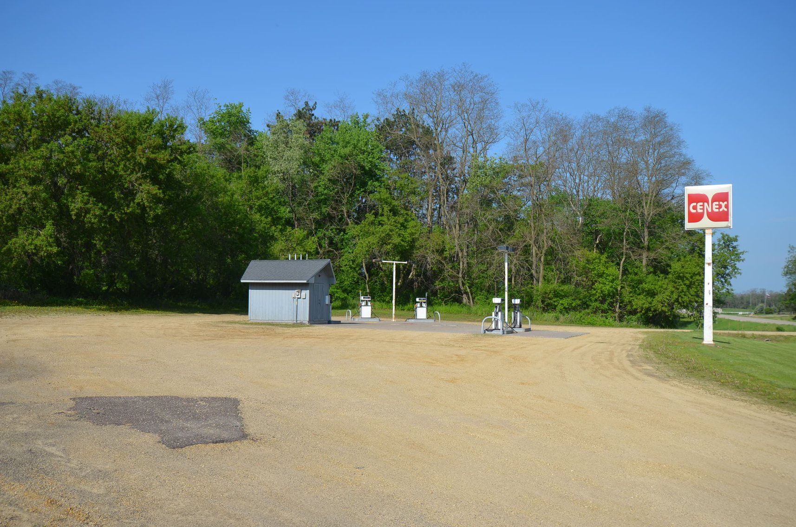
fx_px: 794
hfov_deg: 53.2
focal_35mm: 36
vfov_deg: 36.7
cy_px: 264
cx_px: 398
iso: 110
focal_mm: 24
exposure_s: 1/250
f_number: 8
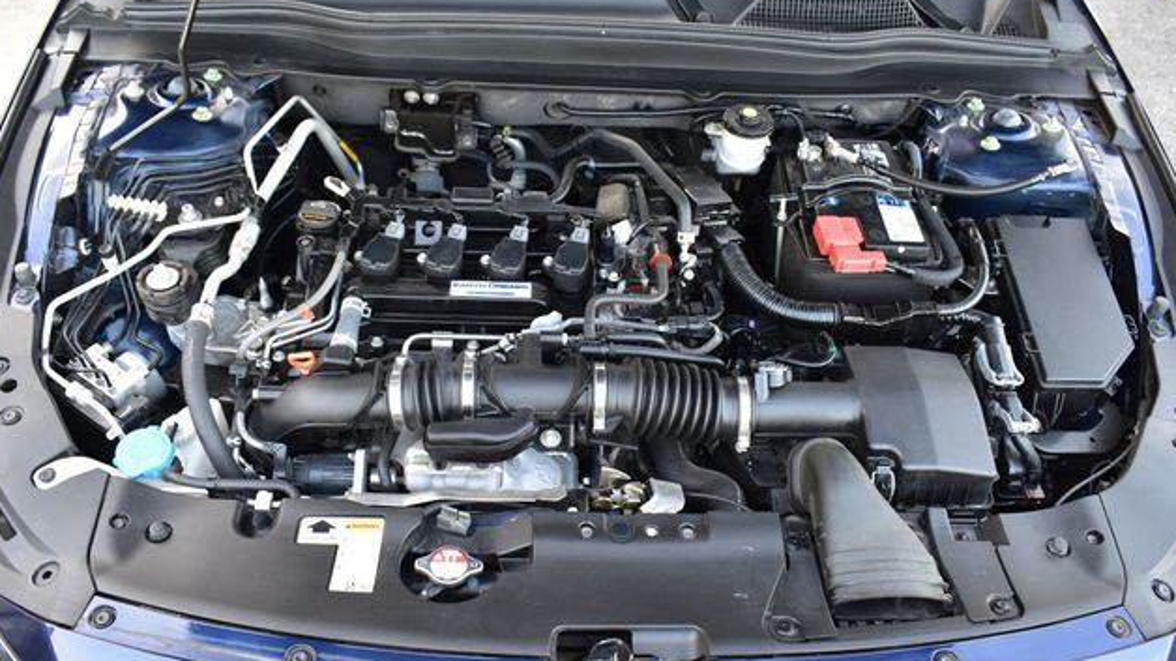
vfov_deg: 36.6
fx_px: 998
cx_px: 581
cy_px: 313
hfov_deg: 61.0
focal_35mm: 32
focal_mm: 20
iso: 400
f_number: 6.3
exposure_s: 1/20
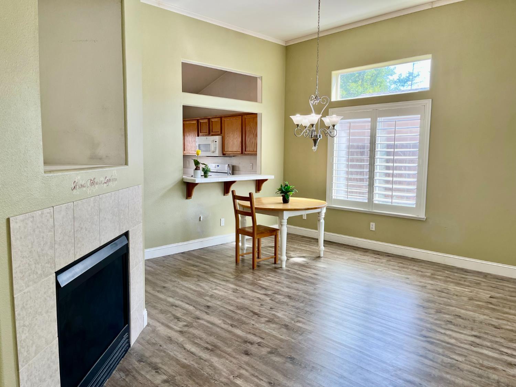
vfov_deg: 53.1
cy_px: 194
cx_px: 258
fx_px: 388
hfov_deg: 67.3
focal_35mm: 26
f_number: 1.6
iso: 64
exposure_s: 1/164
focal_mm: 5.1
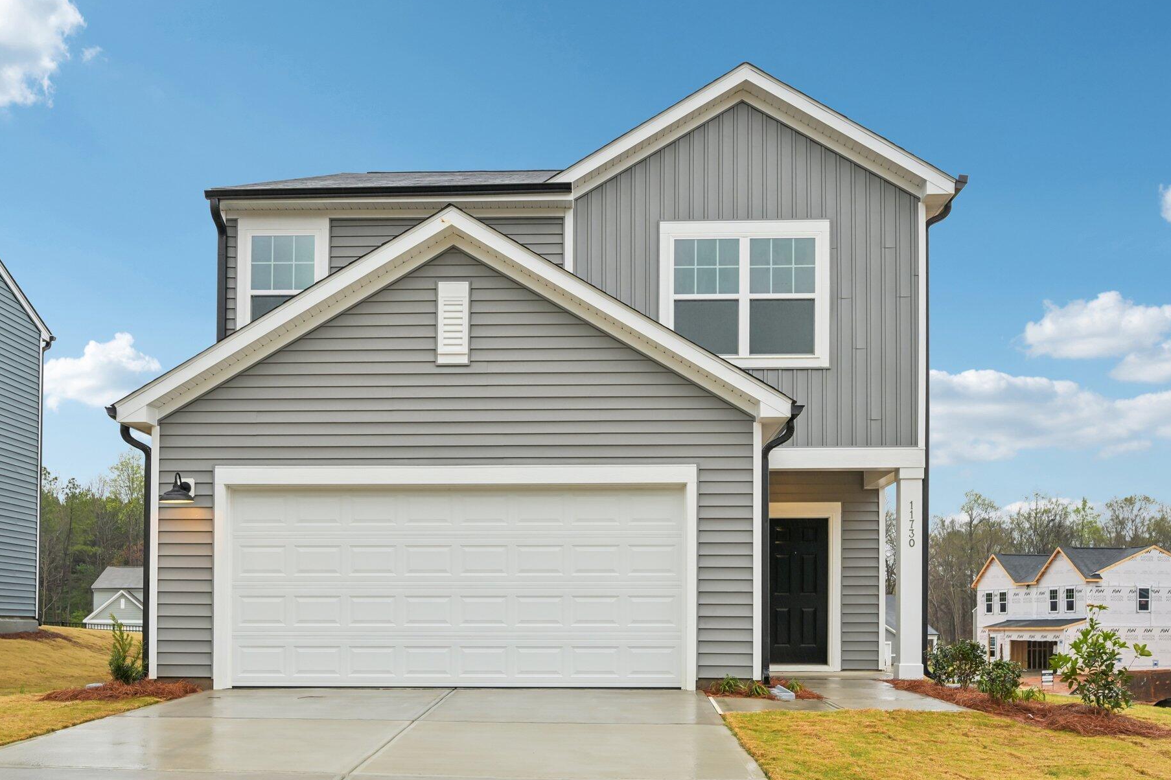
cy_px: 392
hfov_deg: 55.8
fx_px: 1106
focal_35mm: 34
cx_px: 548
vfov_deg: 38.9
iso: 100
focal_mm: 30
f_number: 8
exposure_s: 1/30
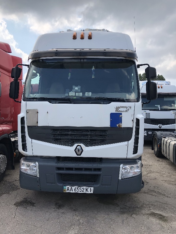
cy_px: 117
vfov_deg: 63.4
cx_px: 88
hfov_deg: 49.7
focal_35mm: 28
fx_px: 190
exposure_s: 1/906
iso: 20
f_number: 1.8
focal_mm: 3.99
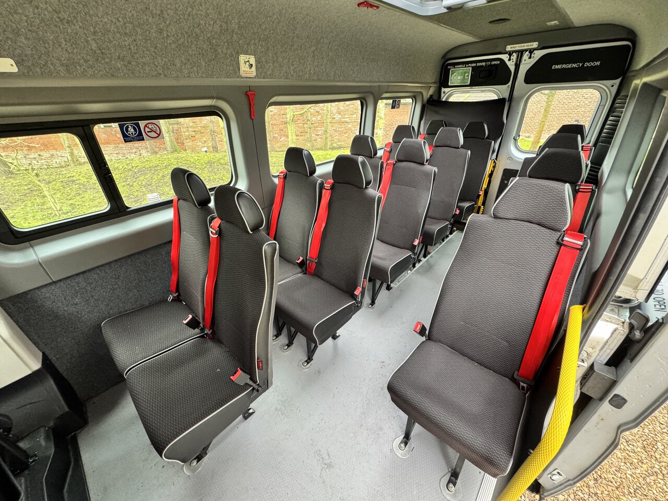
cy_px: 250
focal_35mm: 14
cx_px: 334
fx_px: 270
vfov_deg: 85.7
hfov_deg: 102.1
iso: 500
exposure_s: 1/60
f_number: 2.2
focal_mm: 2.22
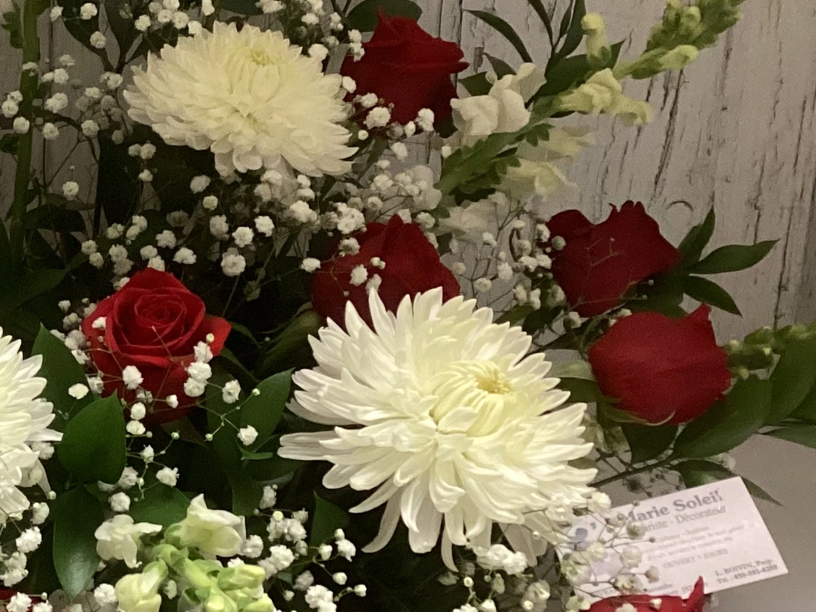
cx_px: -165
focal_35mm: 91
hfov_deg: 20.2
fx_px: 2145
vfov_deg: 16.2
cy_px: 277
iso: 400
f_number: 2.4
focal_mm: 3.3
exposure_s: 1/60
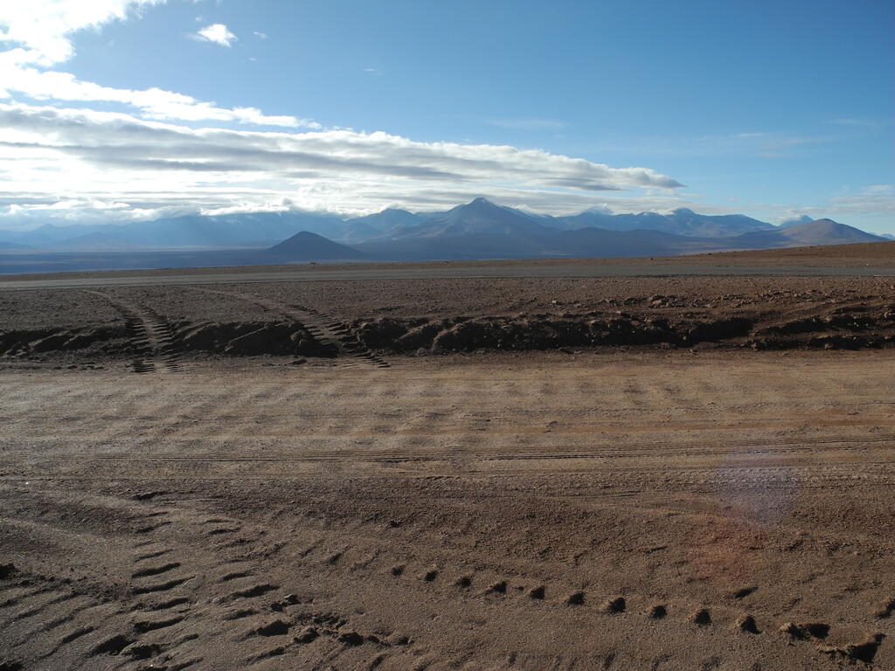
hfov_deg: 63.4
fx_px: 724
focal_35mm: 28
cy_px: 336
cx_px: 448
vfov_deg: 49.7
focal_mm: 6
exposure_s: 1/1000
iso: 100
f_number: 4.5
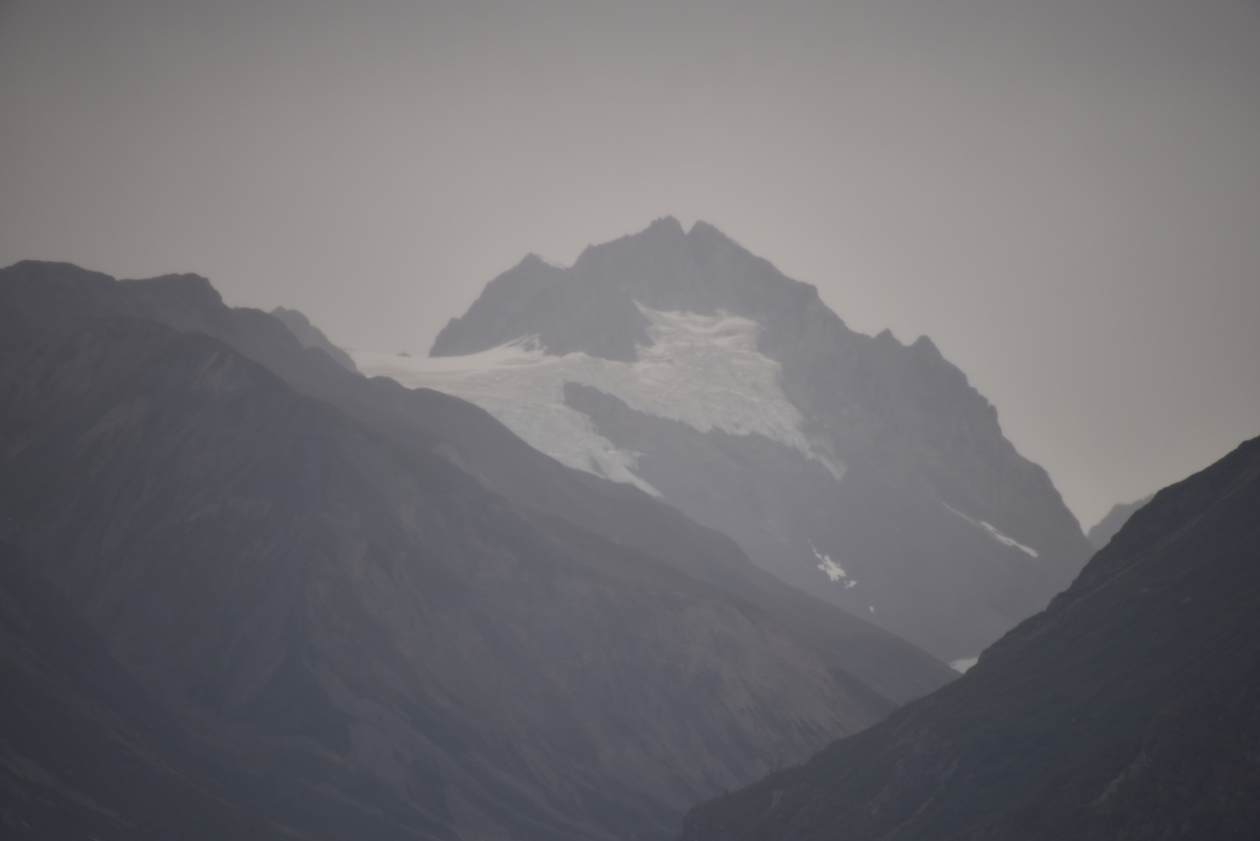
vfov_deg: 4.6
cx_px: 630
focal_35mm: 300
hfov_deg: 6.9
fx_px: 10502
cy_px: 420
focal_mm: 300
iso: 400
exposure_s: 1/640
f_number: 5.6
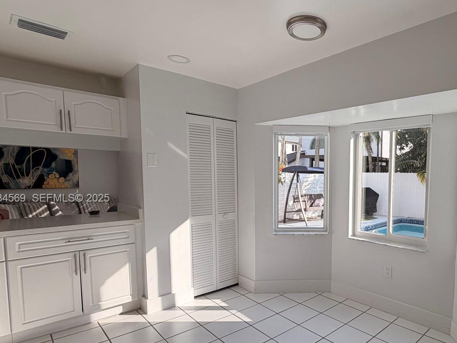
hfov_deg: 72.3
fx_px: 291
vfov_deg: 60.8
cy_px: 199
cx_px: 329
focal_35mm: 22
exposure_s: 1/502
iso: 50
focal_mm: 2.22
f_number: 2.2
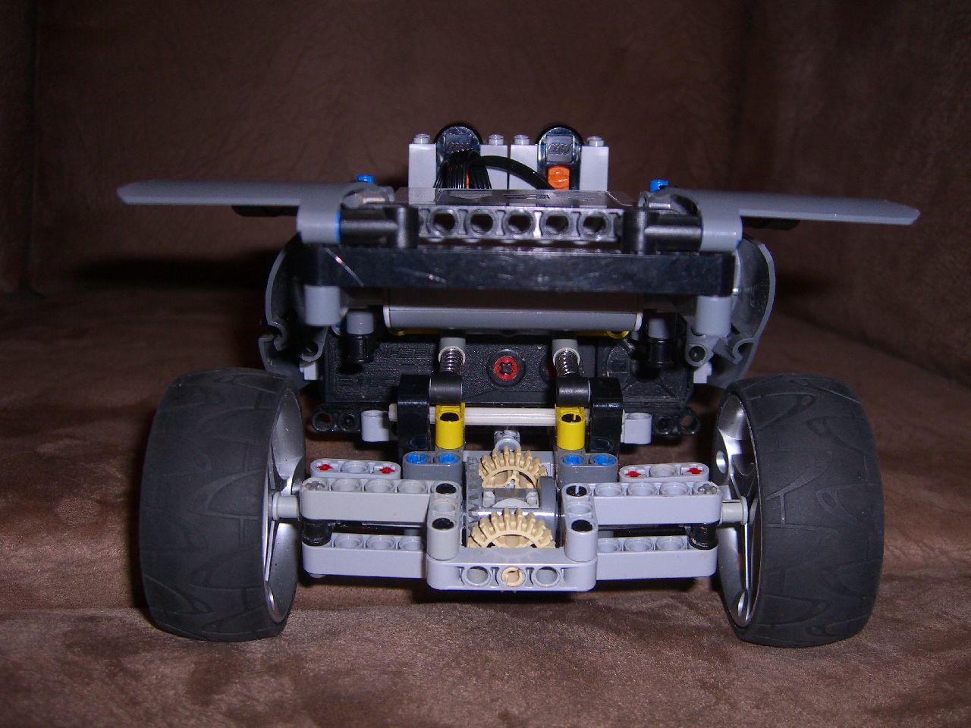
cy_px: 364
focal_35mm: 38
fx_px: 1066
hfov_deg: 49.0
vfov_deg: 37.7
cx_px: 486
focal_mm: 7.9
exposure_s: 1/60
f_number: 2.8
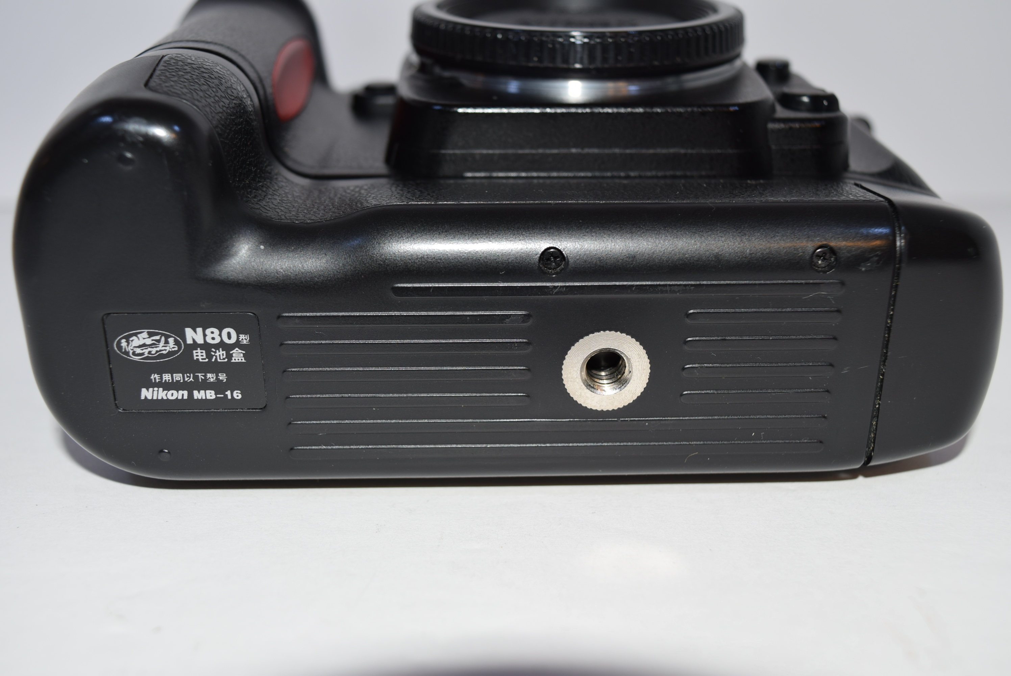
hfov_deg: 44.9
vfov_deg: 30.9
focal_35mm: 44
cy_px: 338
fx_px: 1223
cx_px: 506
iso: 100
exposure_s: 1/60
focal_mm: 29
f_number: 8
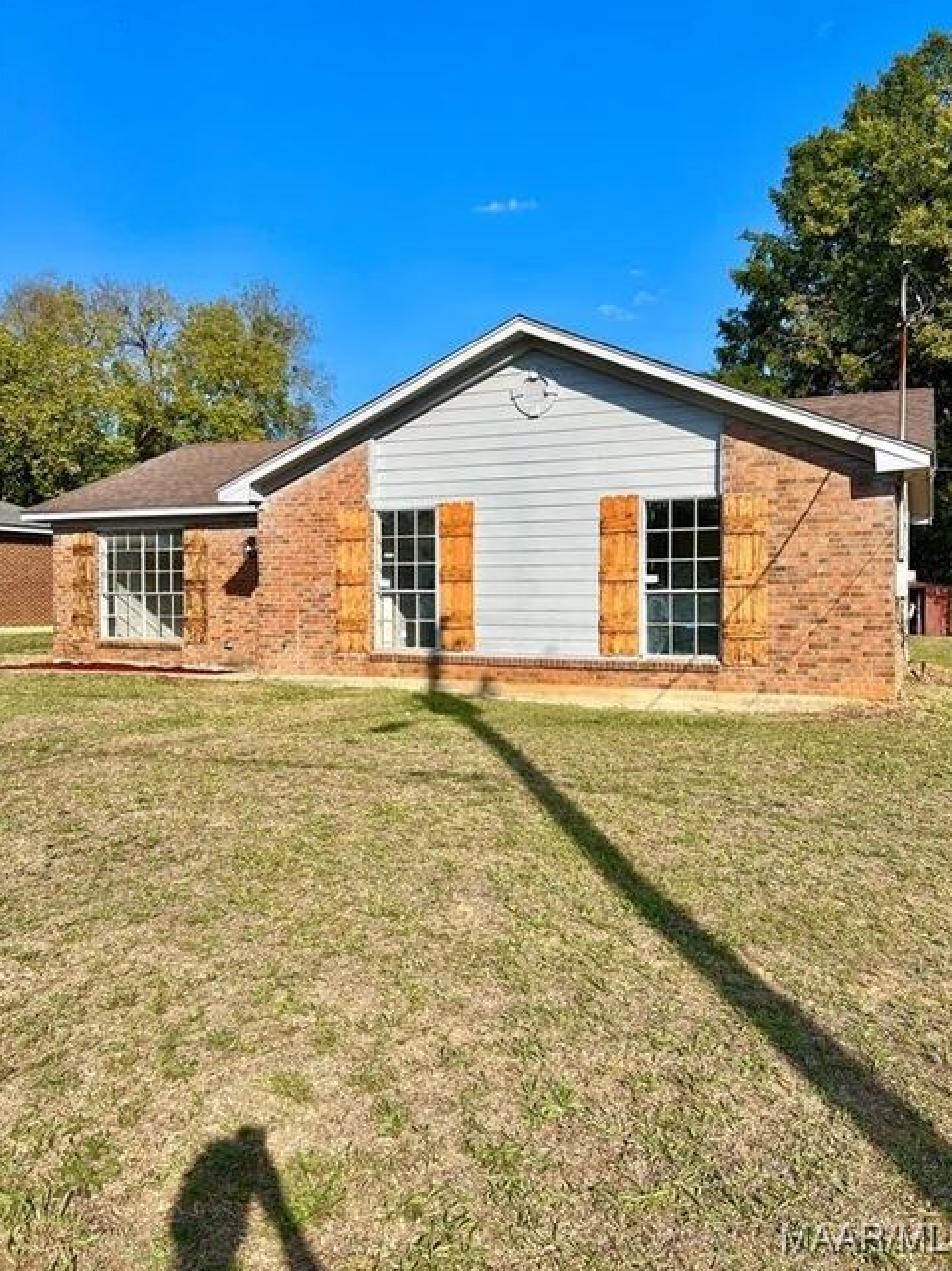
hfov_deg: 51.3
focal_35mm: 27
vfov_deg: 65.3
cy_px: 617
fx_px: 991
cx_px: 485
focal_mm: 5.7
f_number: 1.5
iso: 50
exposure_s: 1/4831
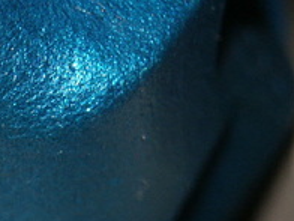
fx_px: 6939
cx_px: -206
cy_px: 388
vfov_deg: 1.8
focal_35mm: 817
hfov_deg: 2.4
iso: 100
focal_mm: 50.69
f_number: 3.5
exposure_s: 1/180
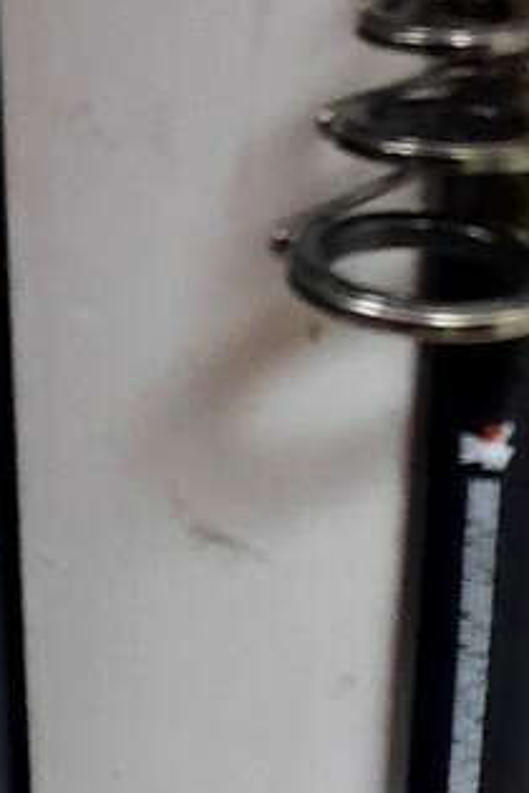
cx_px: 350
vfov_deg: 13.7
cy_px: 1485
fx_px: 2909
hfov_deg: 10.4
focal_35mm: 132
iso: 640
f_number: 2
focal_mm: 4.6
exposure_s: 1/25
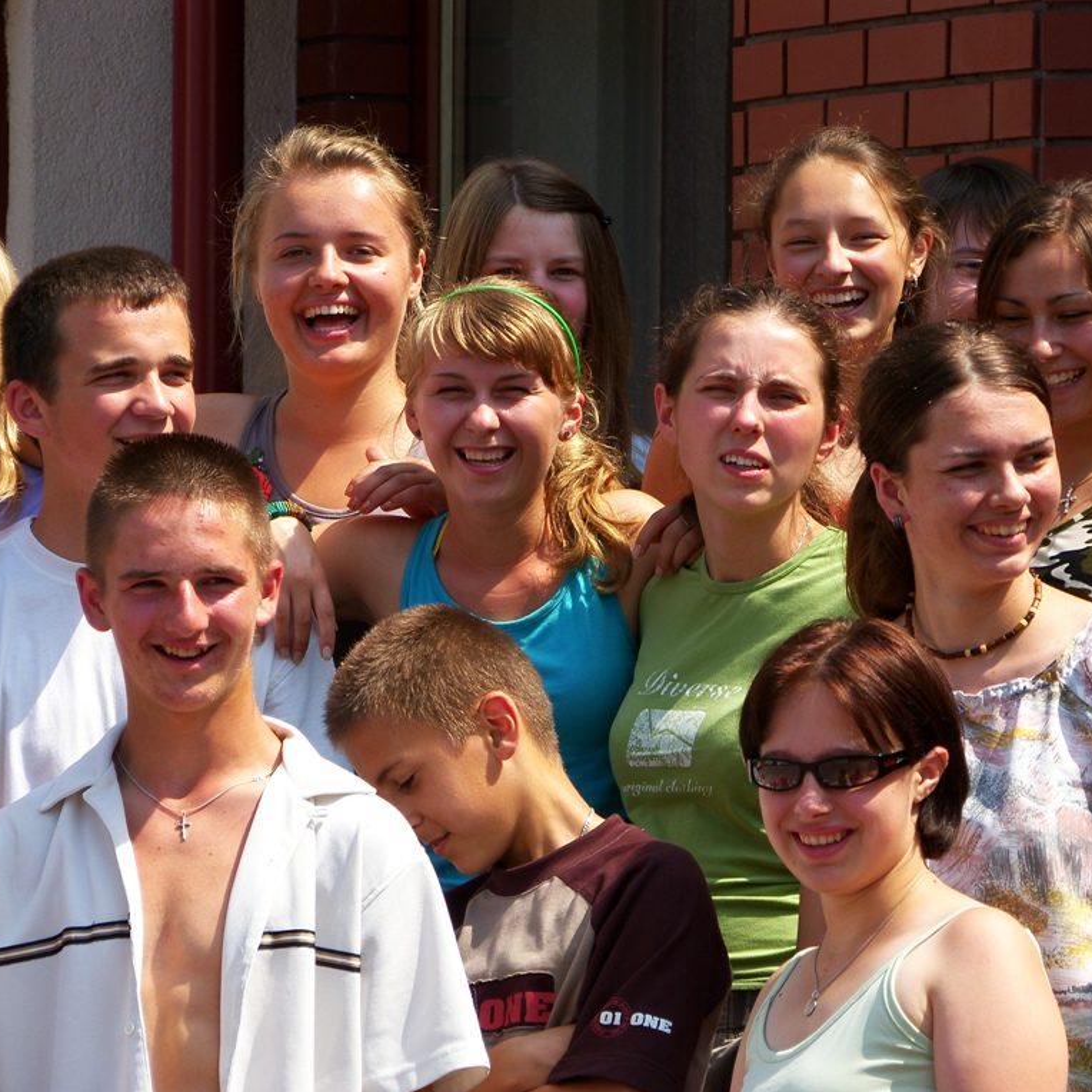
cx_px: 572
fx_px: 10993
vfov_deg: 5.7
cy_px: 546
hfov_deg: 5.7
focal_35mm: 308
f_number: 4.6
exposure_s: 1/500
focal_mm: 66.7
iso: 50
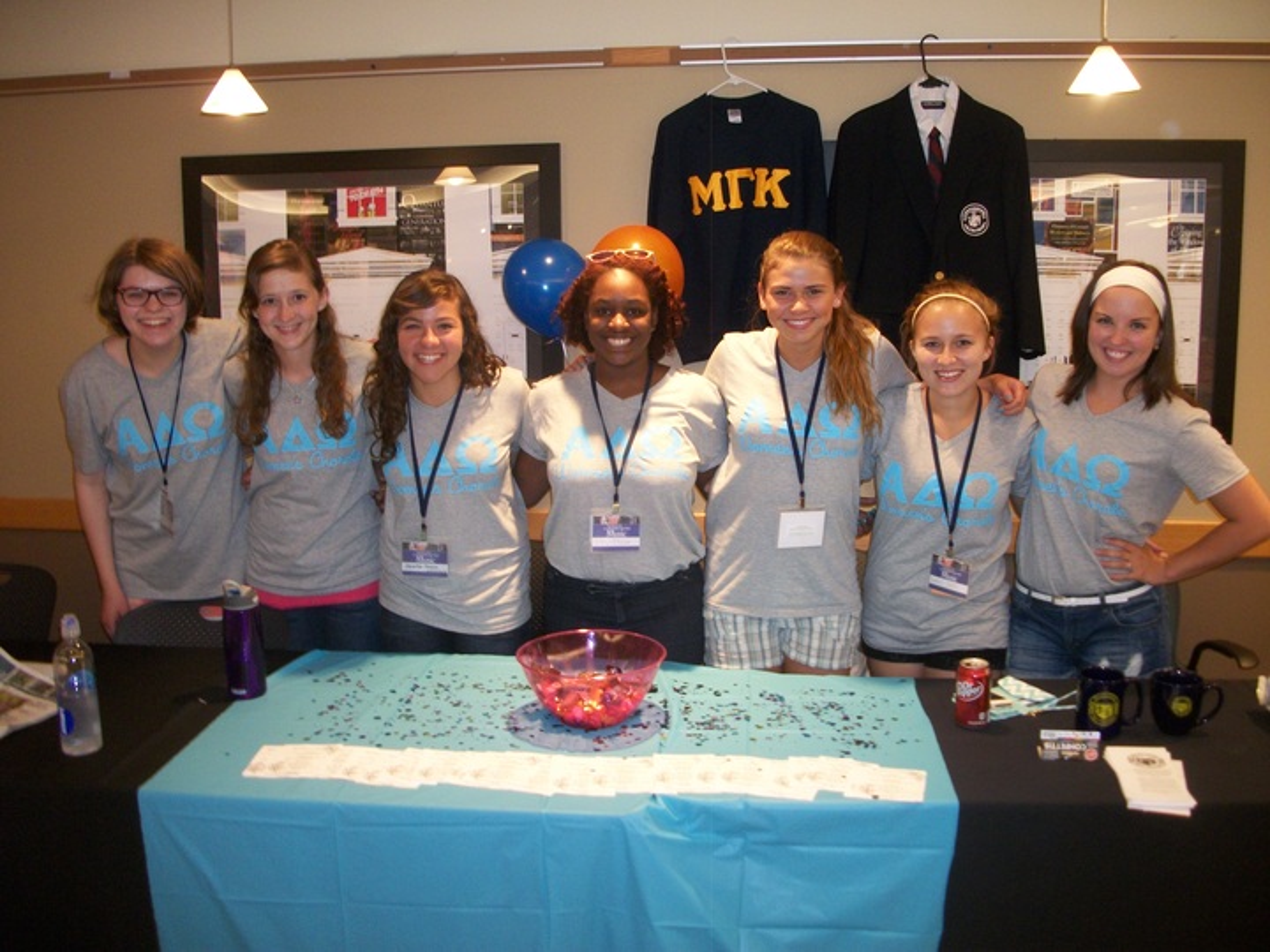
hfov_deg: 56.8
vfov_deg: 44.2
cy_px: 476
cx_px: 635
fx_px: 1174
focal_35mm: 32
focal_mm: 5.7
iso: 160
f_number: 2.9
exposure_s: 1/30
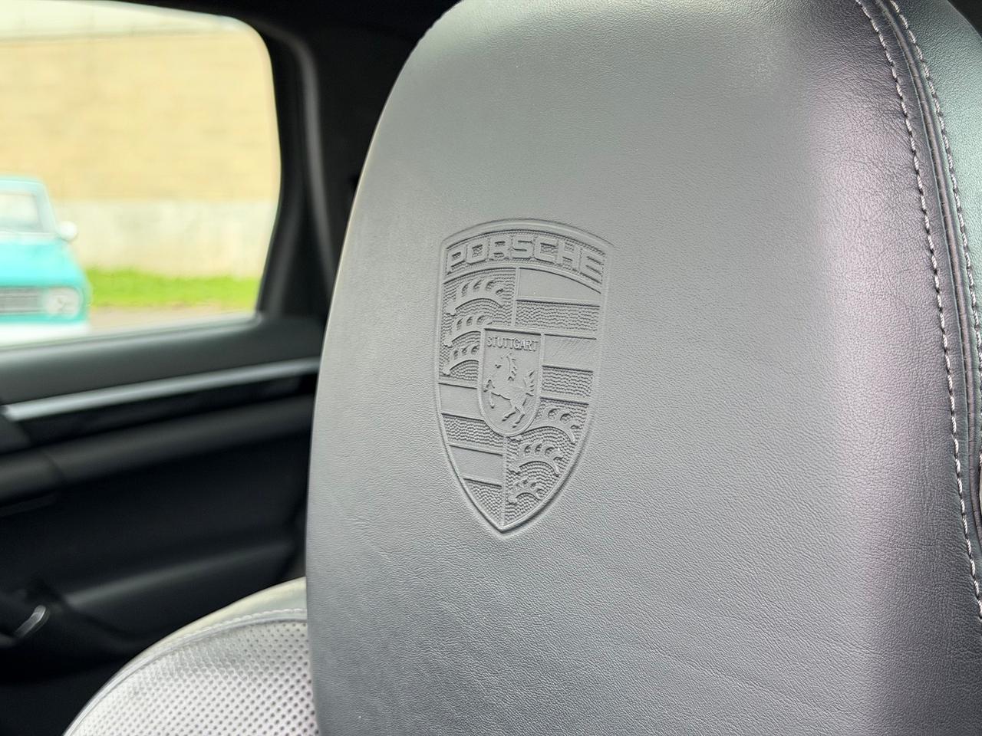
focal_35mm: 48
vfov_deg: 30.3
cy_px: 368
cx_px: 491
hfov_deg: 39.7
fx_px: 1362
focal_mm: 6.76
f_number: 1.78
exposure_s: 1/223
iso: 125
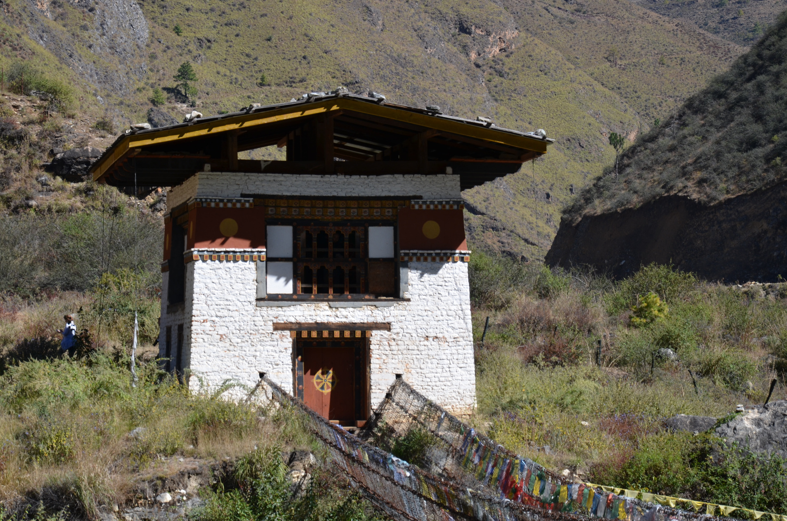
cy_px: 260
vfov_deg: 11.4
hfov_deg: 17.1
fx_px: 2617
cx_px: 394
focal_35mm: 120
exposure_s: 1/250
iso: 125
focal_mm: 80
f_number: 8
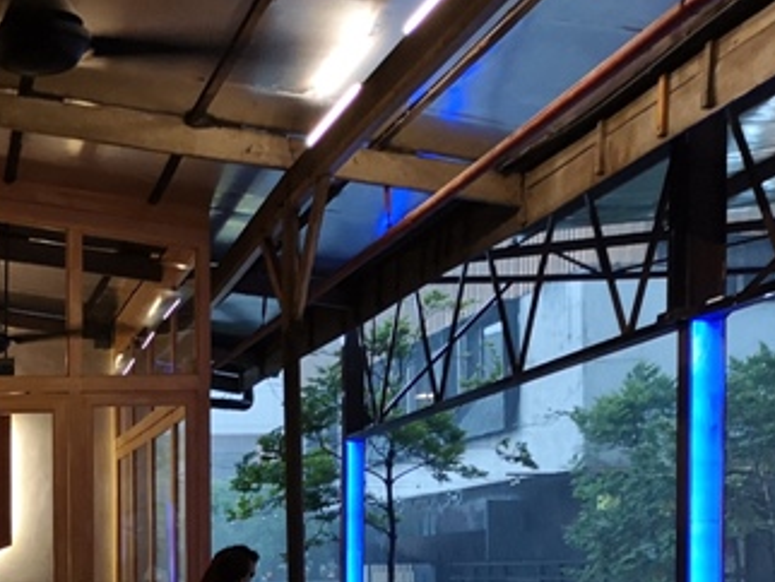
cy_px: 577
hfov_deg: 26.8
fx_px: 1501
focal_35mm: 67
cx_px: -55
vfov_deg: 21.2
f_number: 1.8
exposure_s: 1/50
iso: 640
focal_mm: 3.95
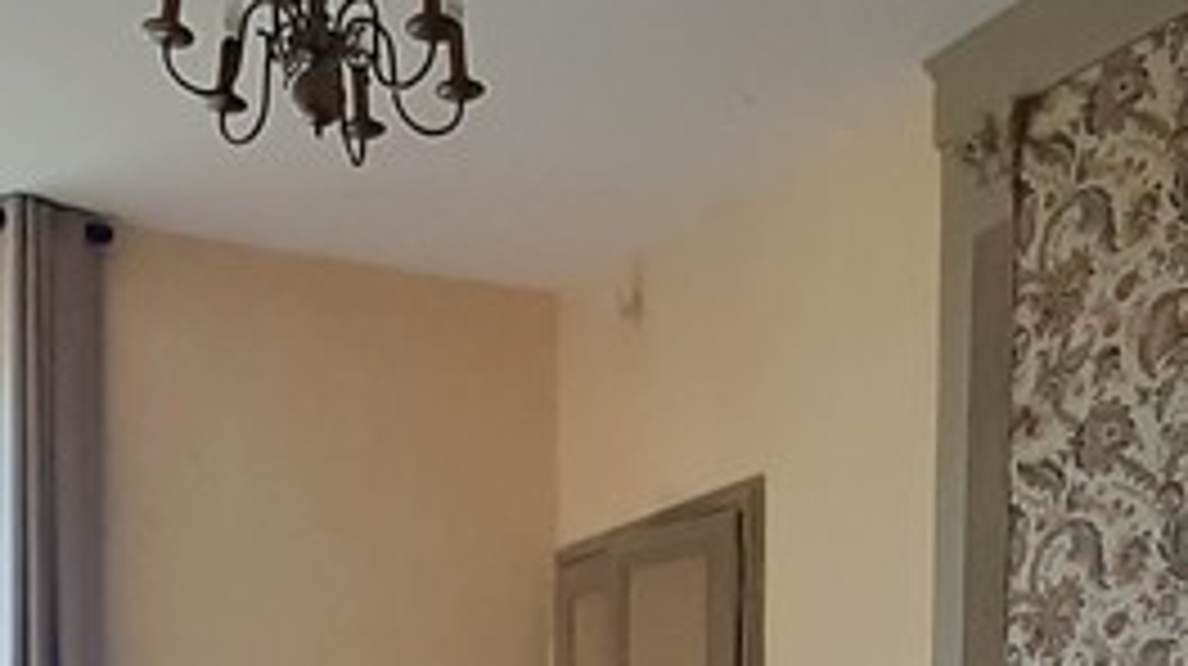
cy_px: 1089
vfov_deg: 17.8
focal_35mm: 58
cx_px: 522
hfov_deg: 36.0
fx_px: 1826
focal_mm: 1.42
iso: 80
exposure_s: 1/120
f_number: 2.2
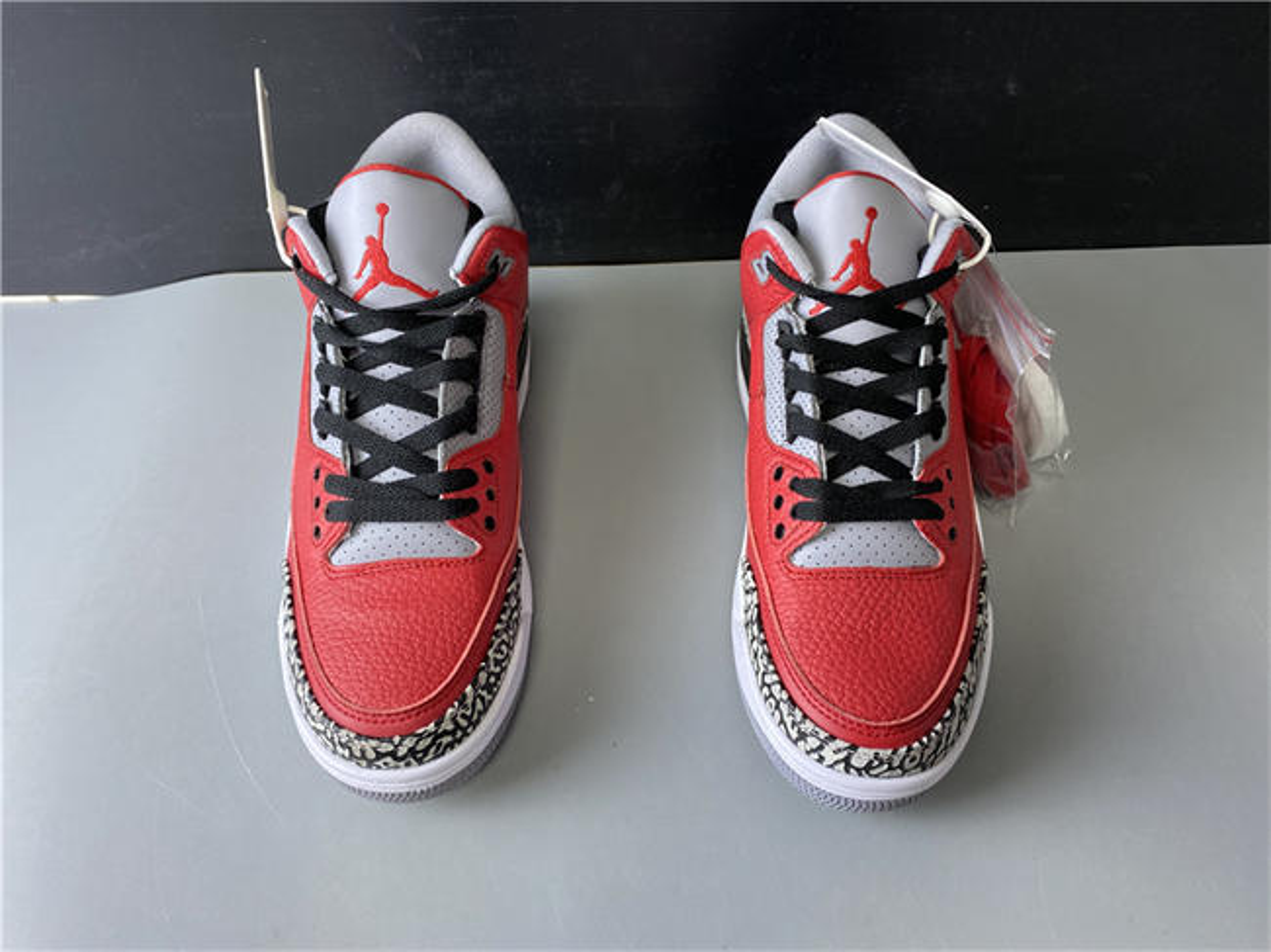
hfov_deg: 67.3
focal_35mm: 26
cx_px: 636
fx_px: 954
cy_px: 476
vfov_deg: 53.0
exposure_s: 1/50
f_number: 1.8
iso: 100
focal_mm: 4.25
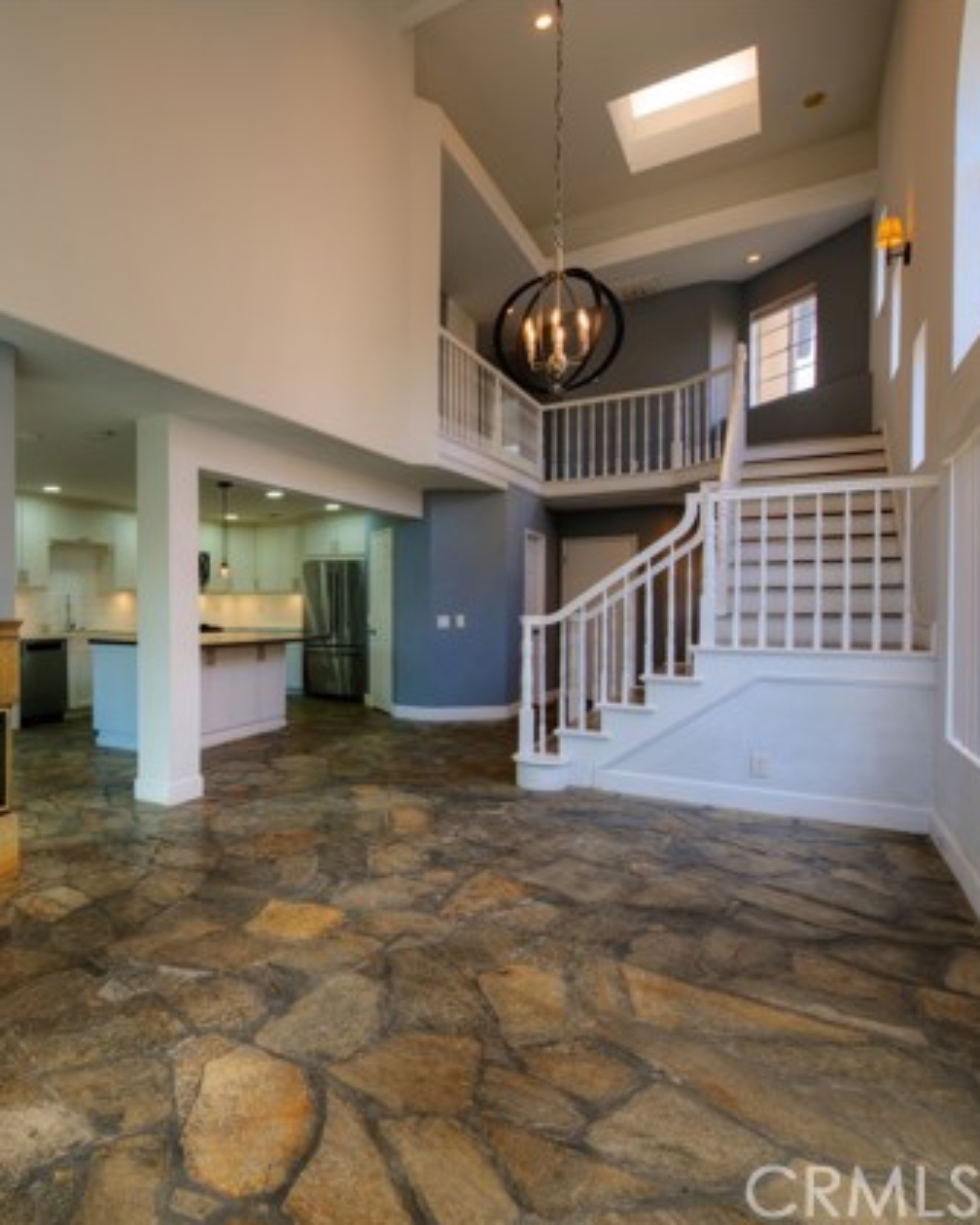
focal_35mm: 20
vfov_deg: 80.4
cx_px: 225
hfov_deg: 63.4
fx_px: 725
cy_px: 612
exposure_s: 1/25
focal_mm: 14
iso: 64
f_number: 8
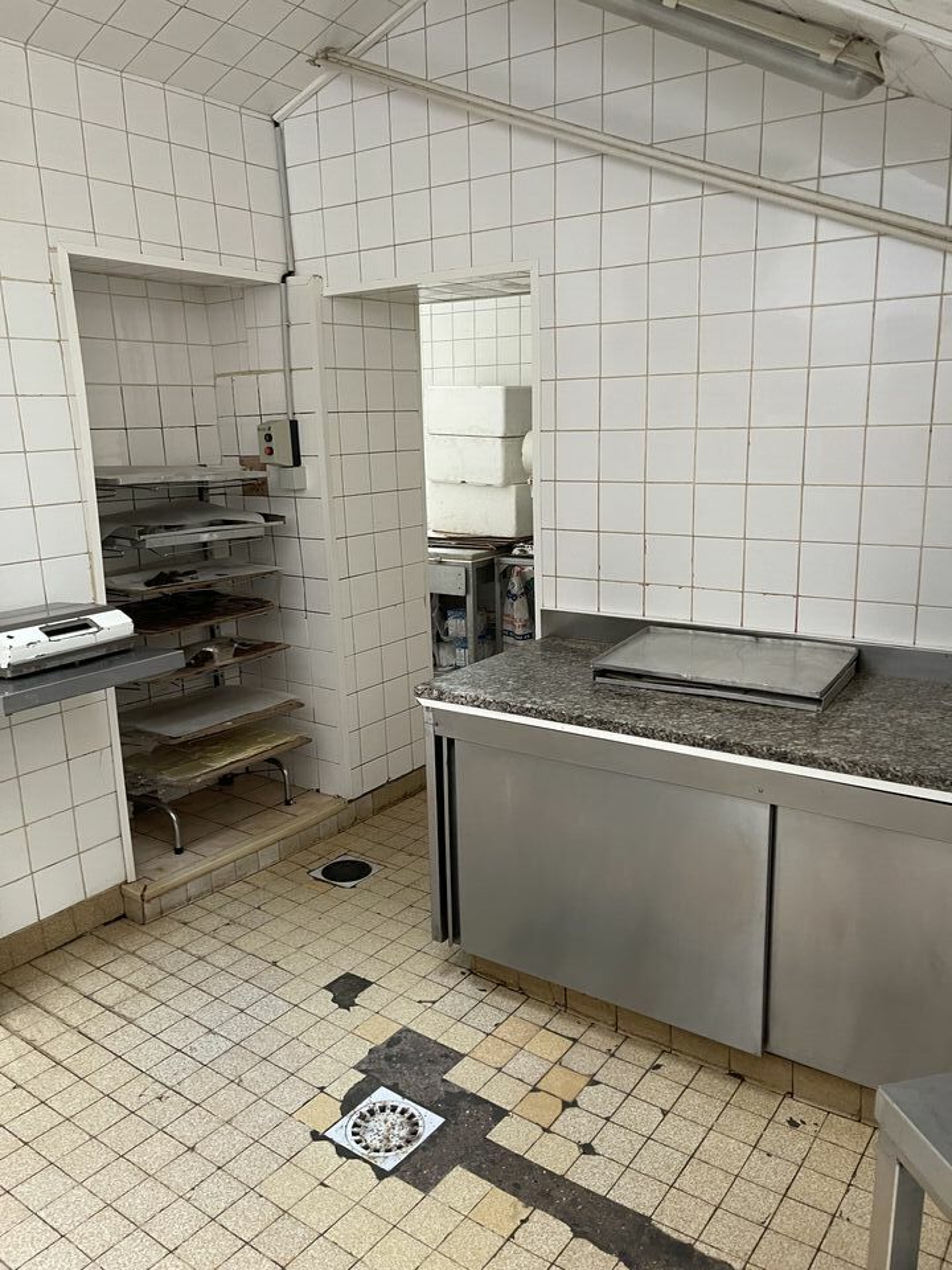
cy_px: 635
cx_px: 476
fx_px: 953
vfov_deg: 67.3
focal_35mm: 26
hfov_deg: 53.1
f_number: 1.6
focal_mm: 5.1
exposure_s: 1/50
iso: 200
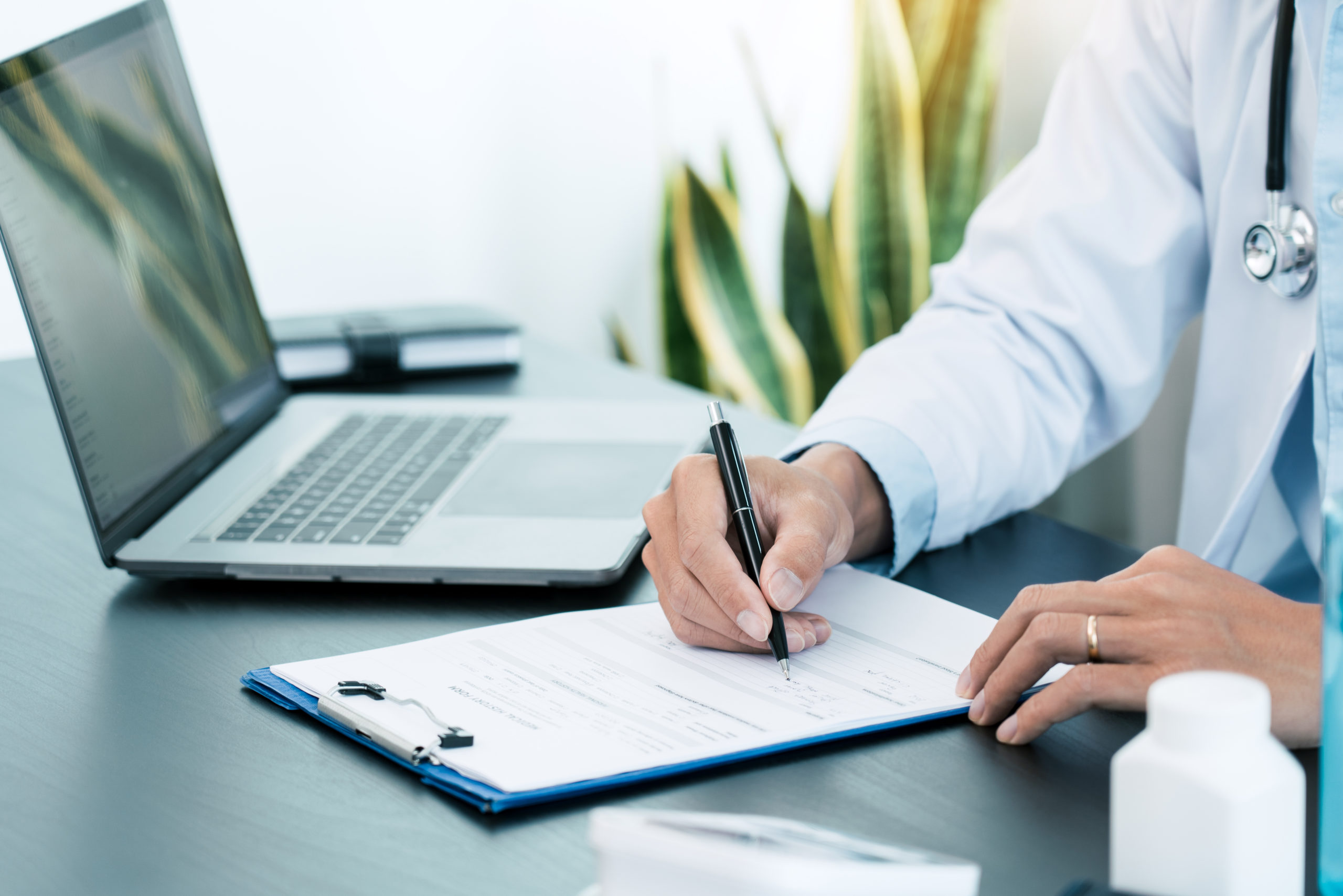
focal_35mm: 105
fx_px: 3917
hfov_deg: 19.5
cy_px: 448
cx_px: 672
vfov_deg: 13.0
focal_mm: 105
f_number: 4
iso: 200
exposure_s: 1/60
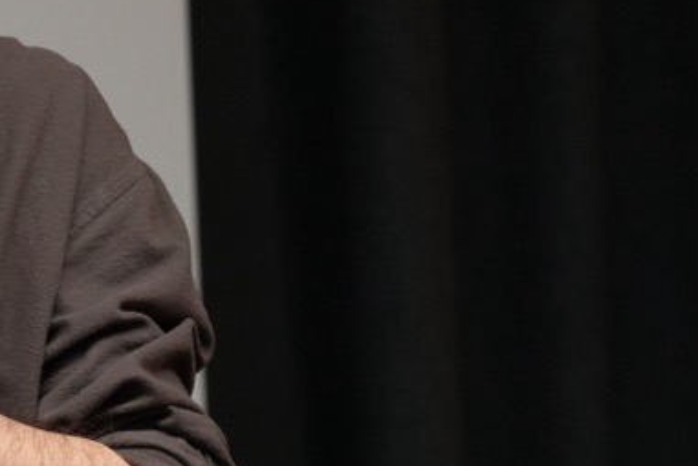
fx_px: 5196
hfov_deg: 7.5
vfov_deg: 5.1
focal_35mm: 268
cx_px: -352
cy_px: 77
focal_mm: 85
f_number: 4
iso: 5000
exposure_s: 1/160
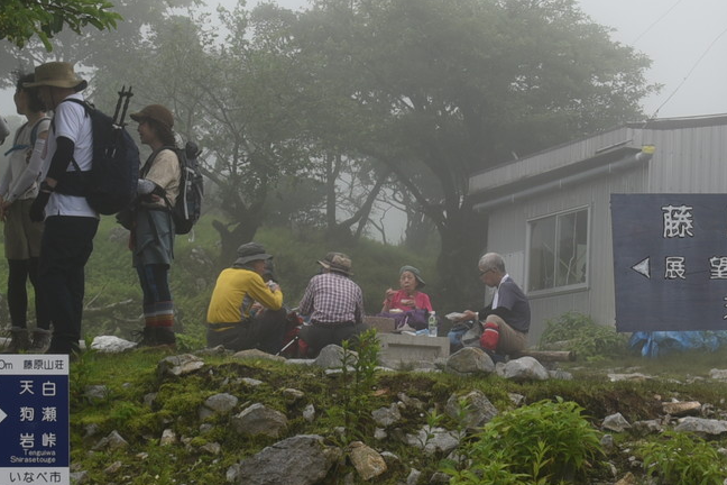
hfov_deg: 25.1
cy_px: 329
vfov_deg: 17.0
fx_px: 1615
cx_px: 551
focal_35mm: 80
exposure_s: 1/60
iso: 125
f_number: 8
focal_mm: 27
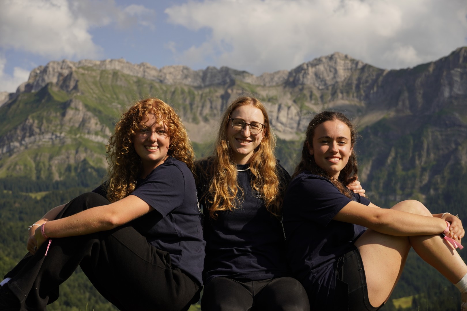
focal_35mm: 80
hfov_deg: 25.5
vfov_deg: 17.2
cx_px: 234
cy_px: 156
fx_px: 1031
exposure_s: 1/1000
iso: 100
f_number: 5
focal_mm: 53
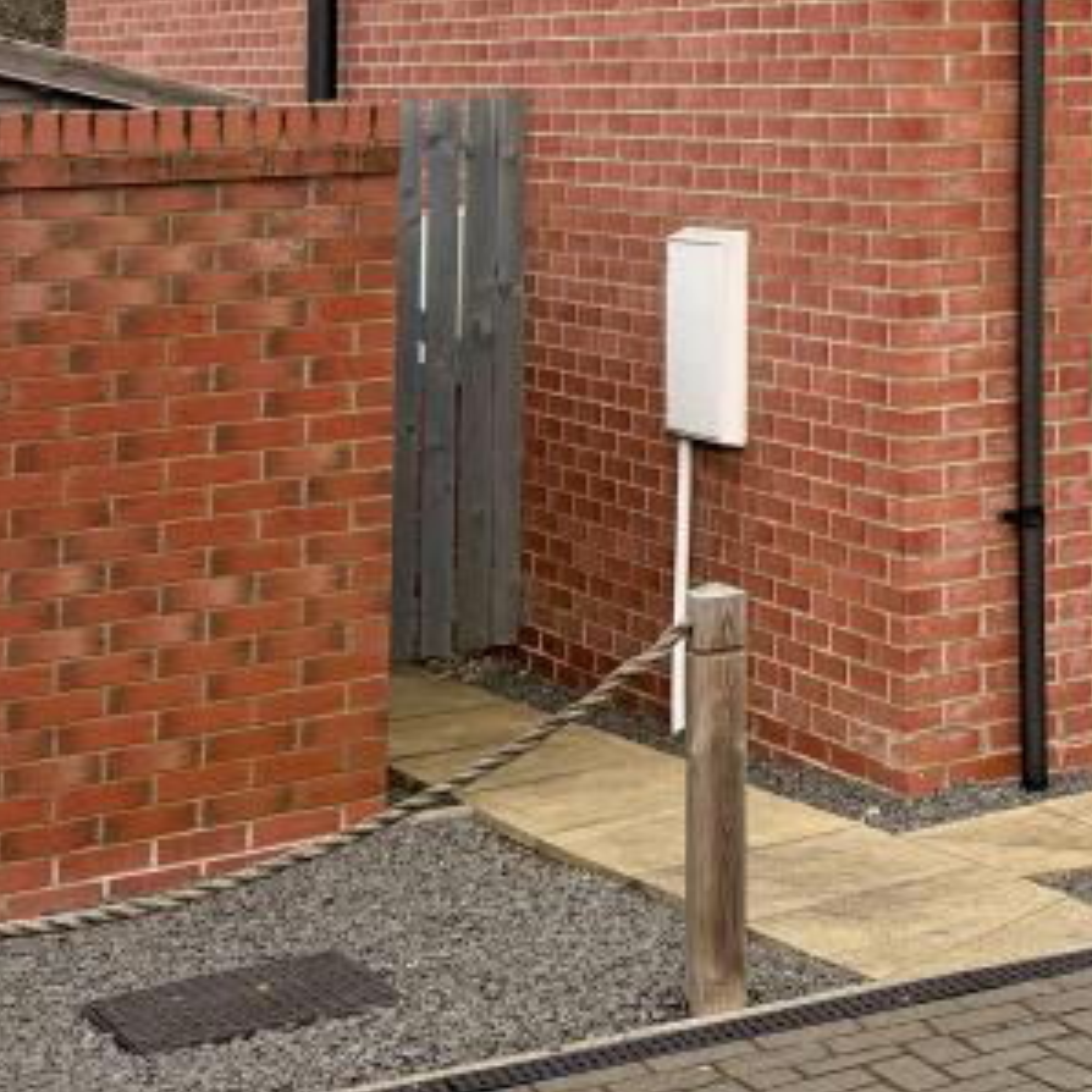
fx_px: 2820
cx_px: 1506
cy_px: -253
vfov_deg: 20.4
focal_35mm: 79
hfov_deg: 19.8
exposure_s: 1/1001
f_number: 1.6
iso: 64
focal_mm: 5.96
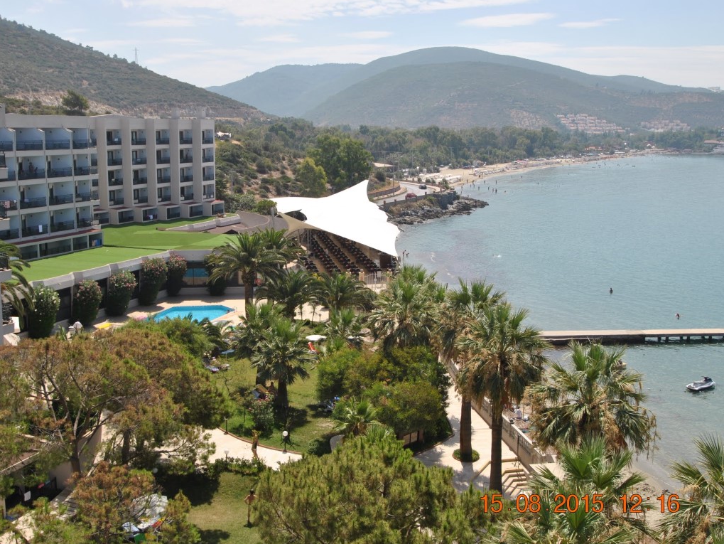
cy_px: 272
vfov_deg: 36.8
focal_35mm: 39
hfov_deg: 47.8
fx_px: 816
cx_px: 350
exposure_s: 1/250
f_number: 8
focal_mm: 24
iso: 100
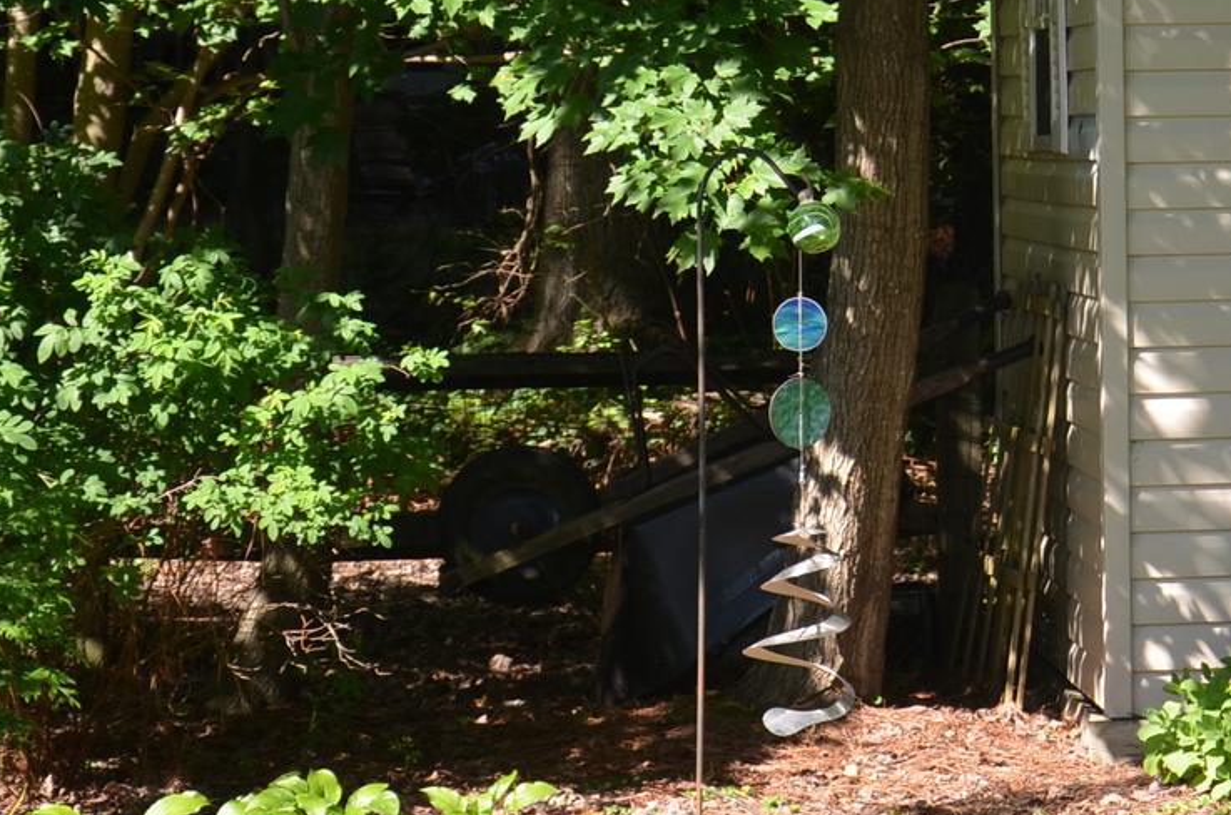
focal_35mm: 175
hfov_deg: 11.5
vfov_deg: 7.8
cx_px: 1497
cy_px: 63
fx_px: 5971
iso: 125
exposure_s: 1/250
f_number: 4.8
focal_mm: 42
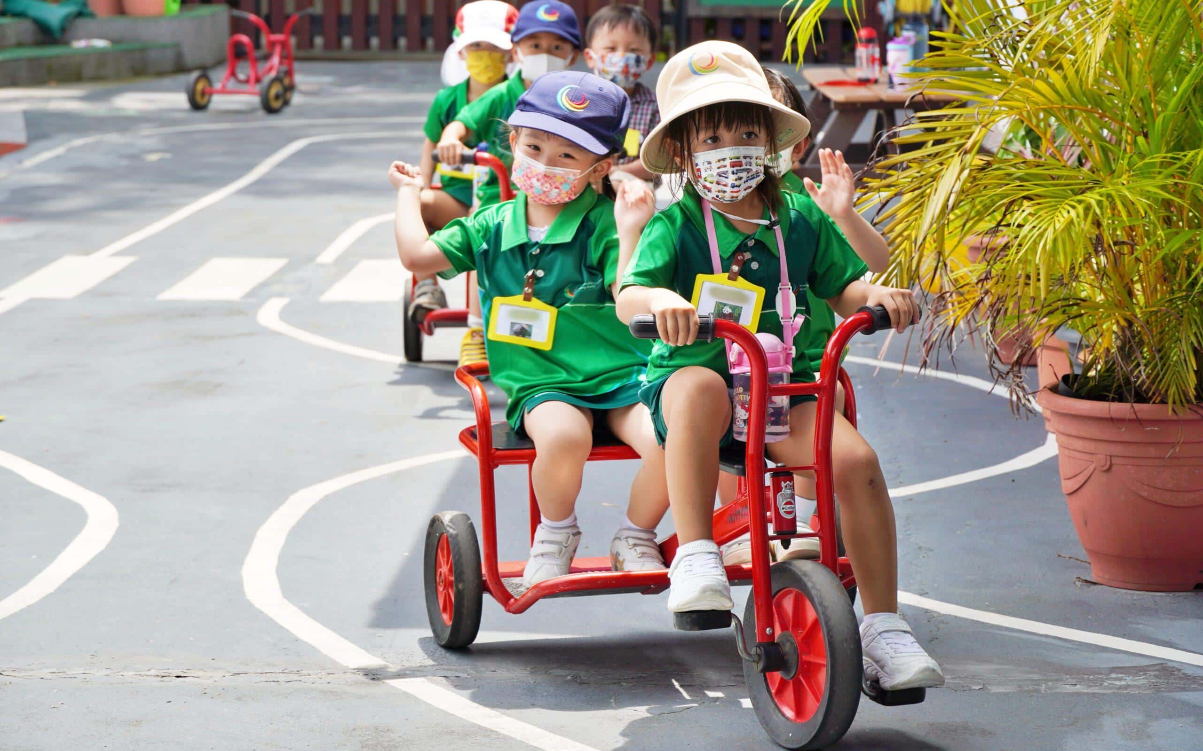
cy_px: 384
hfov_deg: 20.6
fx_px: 3311
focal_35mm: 101
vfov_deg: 12.9
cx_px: 602
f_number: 5.6
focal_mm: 66
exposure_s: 1/200
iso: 100
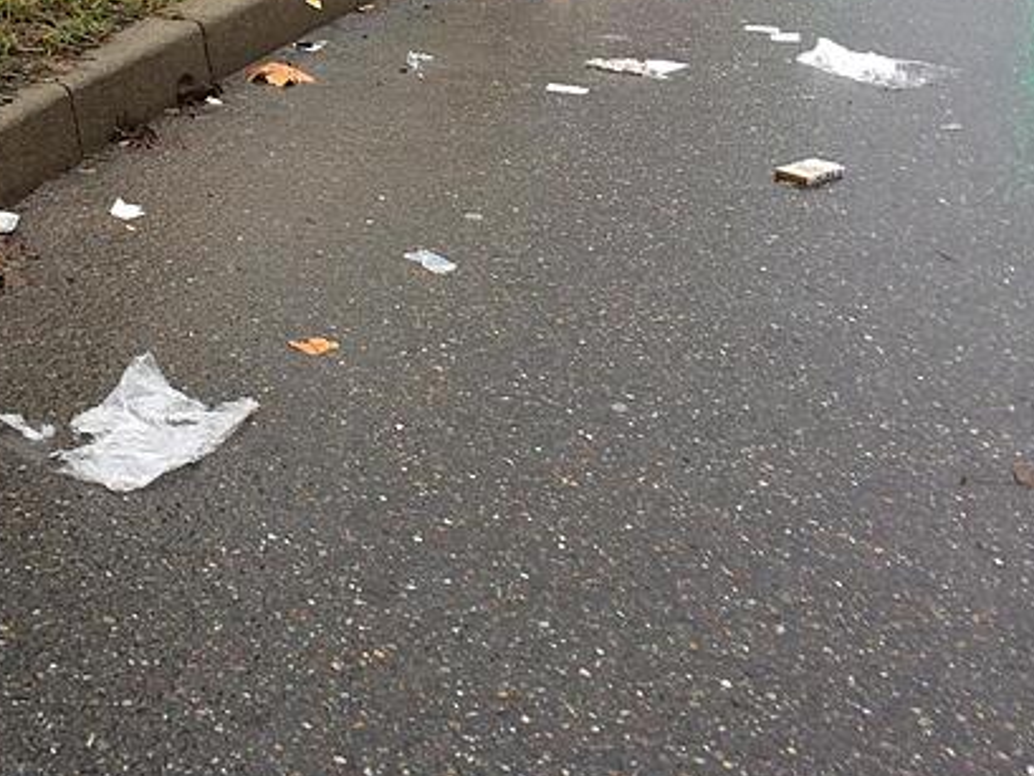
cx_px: 287
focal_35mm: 59
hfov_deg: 32.2
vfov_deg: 23.9
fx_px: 1763
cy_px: 24
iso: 32
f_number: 2.2
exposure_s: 1/50
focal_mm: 4.15
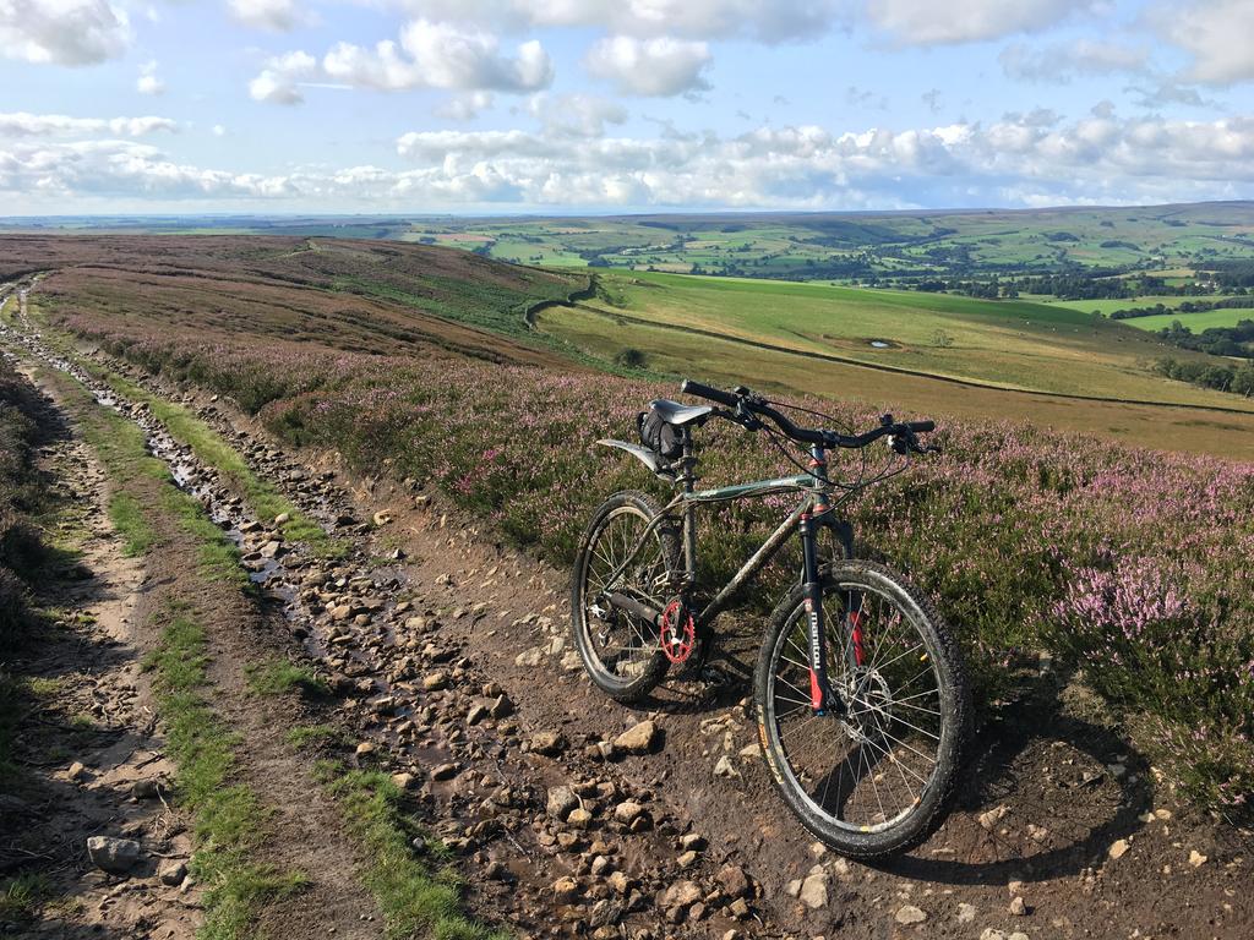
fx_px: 1051
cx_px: 627
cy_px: 470
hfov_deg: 61.7
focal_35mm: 29
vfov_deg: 48.2
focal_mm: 4.15
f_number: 2.2
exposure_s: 1/761
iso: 25
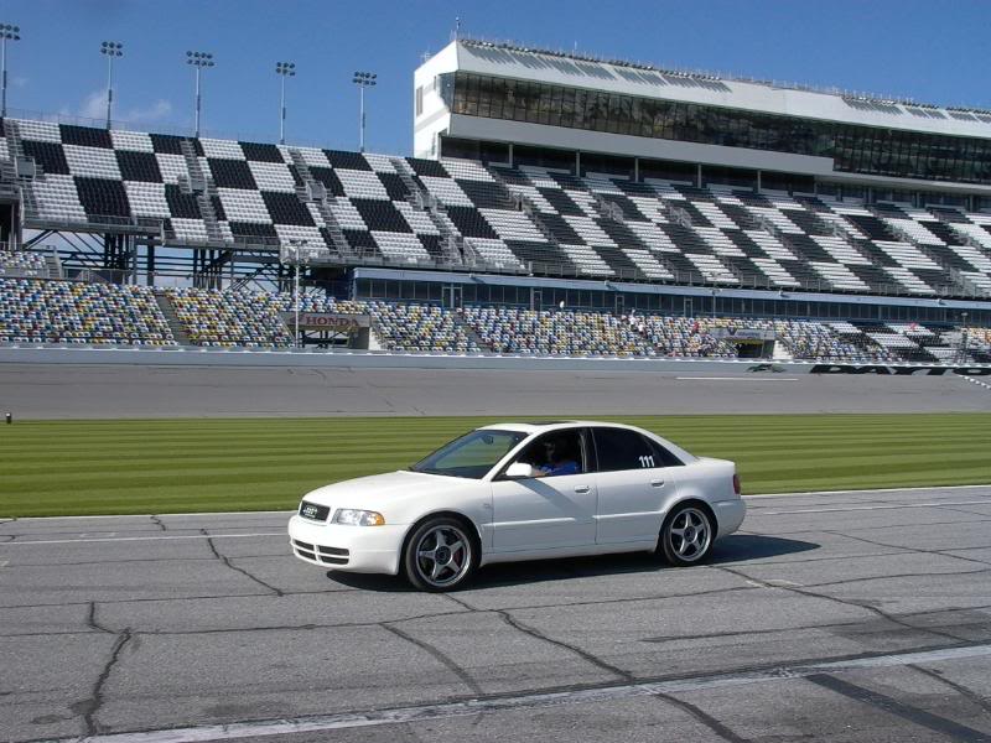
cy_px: 372
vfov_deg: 37.7
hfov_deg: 49.0
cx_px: 496
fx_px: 1088
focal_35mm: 38
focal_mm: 7.74
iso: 100
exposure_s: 1/559
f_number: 6.64
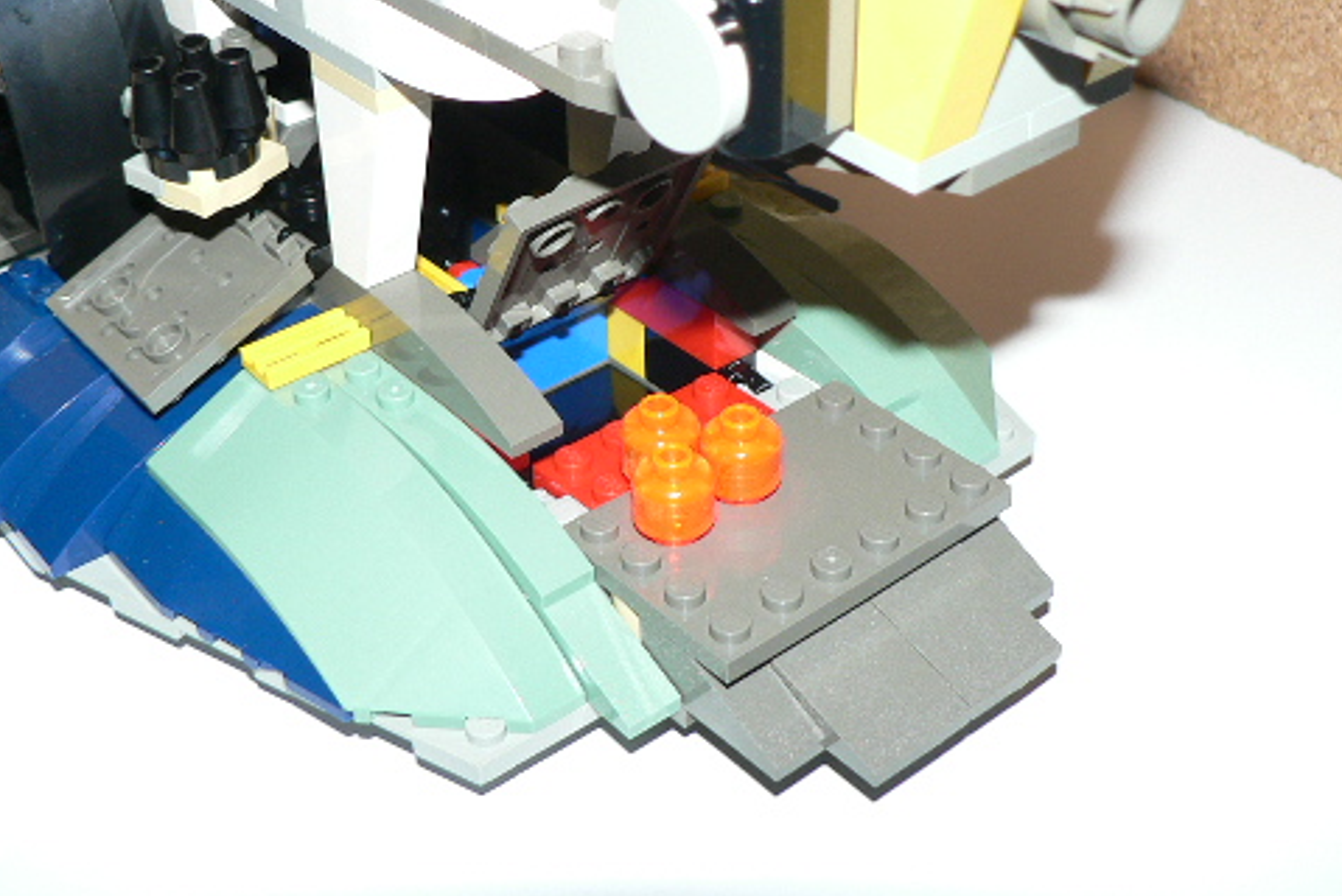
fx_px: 1865
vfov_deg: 26.7
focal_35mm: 50
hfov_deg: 39.5
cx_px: 597
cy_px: 235
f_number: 2.8
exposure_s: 1/60
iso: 100
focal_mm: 6
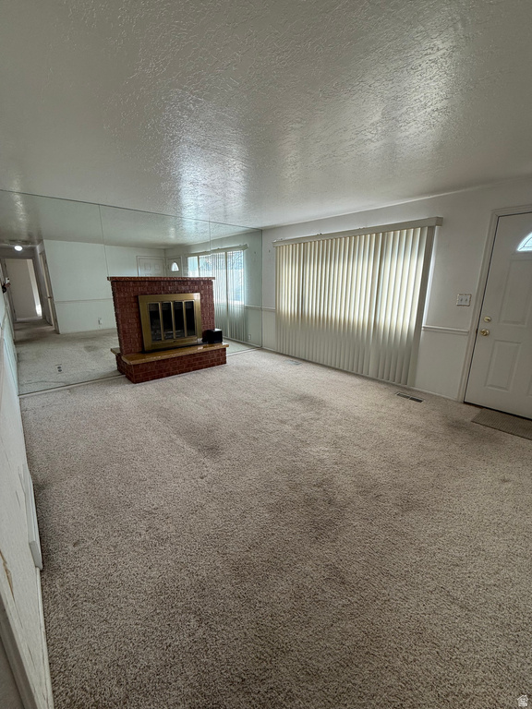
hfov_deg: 85.7
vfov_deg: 102.1
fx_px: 287
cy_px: 354
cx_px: 266
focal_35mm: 14
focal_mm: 2.22
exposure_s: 1/169
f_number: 2.2
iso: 64
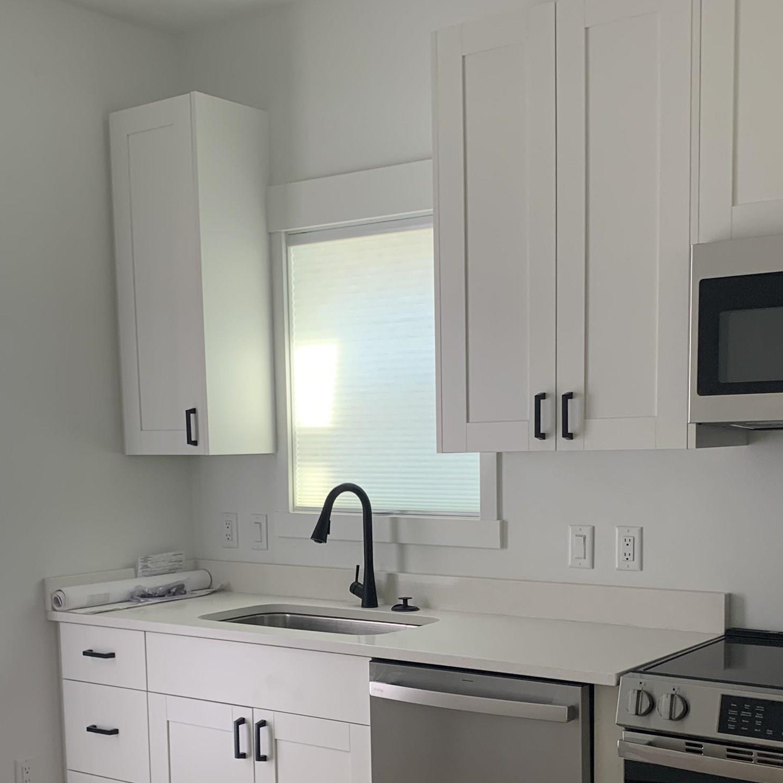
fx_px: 1228
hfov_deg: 35.4
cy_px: 597
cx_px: 390
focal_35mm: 48
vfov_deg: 34.5
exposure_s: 1/121
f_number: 1.8
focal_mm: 4.25
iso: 64
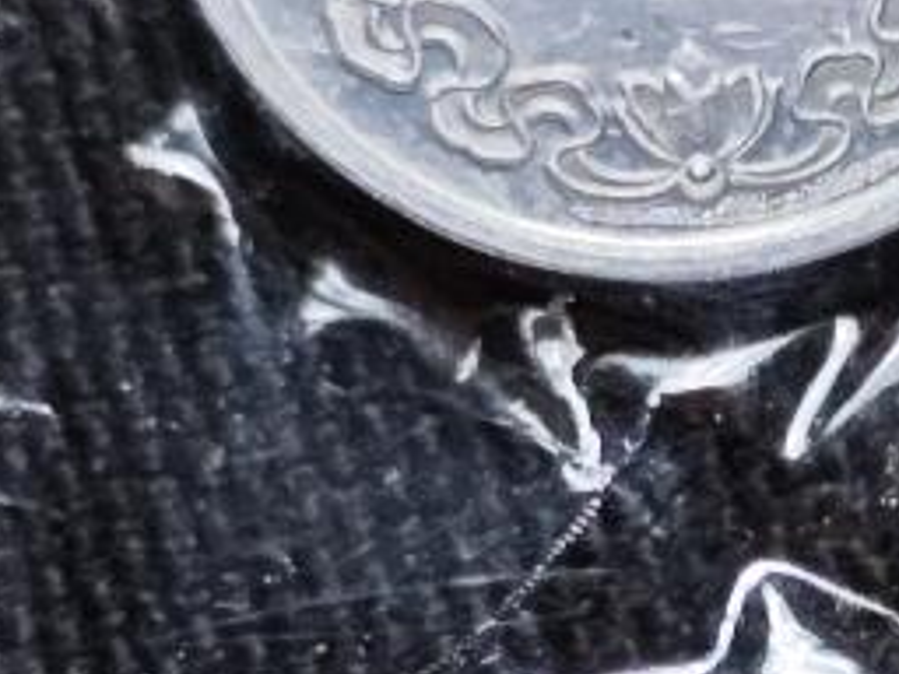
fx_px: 6960
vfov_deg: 5.5
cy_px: 741
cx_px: 1254
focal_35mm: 268
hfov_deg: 7.3
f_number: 1.6
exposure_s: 1/492
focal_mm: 5.84
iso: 500
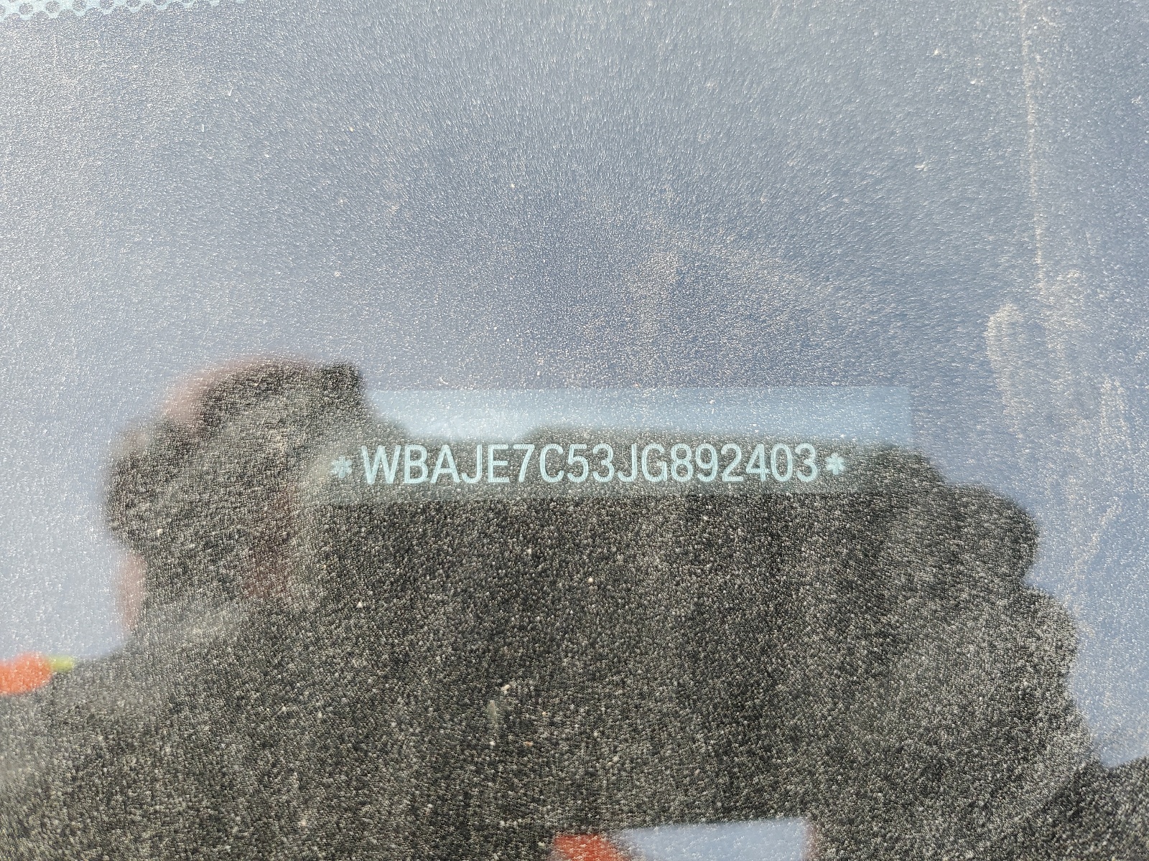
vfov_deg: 53.1
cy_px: 430
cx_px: 574
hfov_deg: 67.3
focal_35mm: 26
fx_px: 863
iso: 50
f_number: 1.5
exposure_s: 1/192
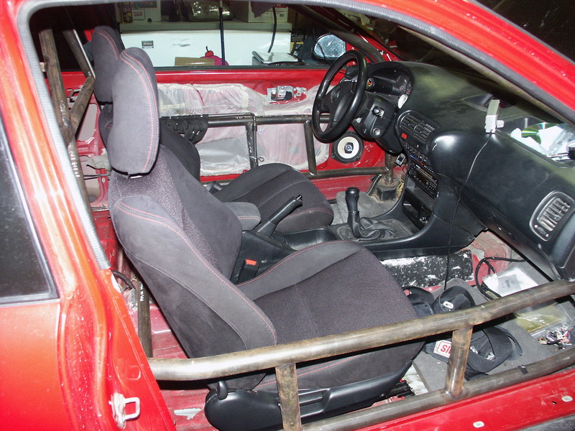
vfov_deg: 48.2
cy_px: 216
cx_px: 288
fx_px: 482
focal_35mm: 29
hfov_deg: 61.7
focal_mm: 7.59
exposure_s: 1/45
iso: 200
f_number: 2.8
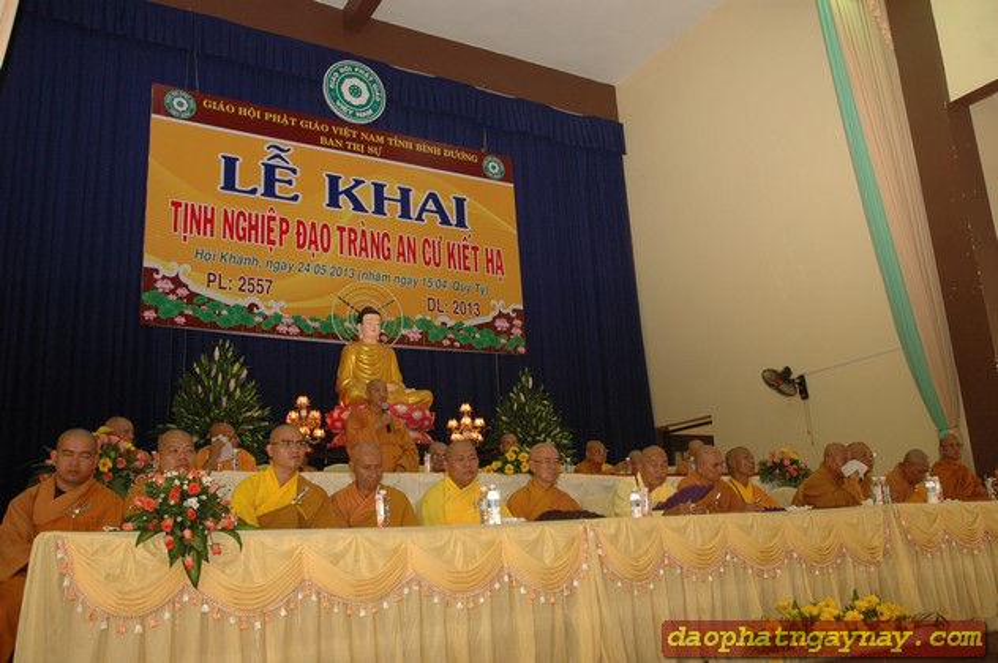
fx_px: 914
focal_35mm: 33
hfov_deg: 57.3
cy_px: 332
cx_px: 499
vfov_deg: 39.9
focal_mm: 22
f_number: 5
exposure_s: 1/60
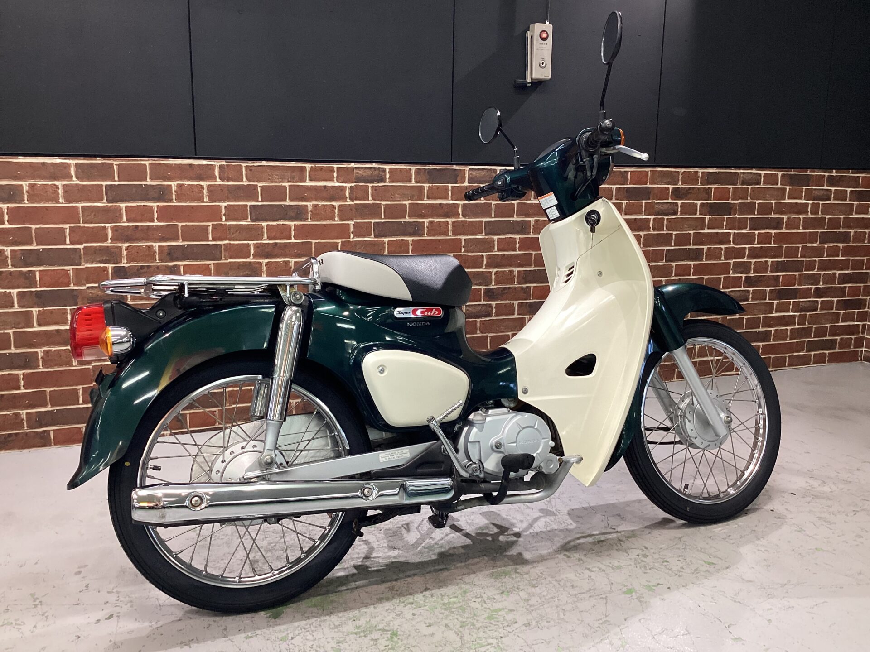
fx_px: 779
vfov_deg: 45.4
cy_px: 326
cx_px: 435
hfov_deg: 58.4
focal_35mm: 31
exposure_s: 1/60
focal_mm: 3.3
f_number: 2.4
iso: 125
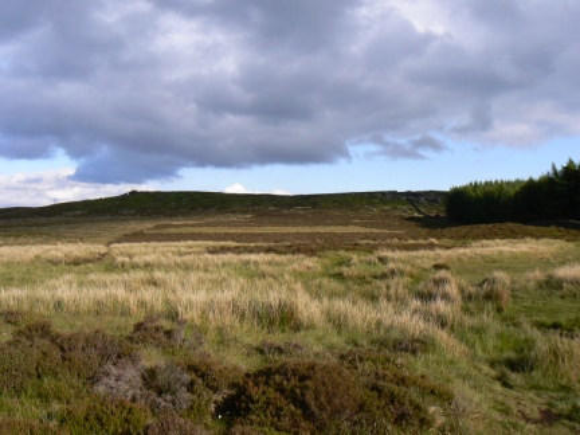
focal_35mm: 36
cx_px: 290
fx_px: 603
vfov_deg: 39.7
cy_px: 218
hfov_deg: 51.4
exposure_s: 1/320
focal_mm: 6
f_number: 5.6
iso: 80
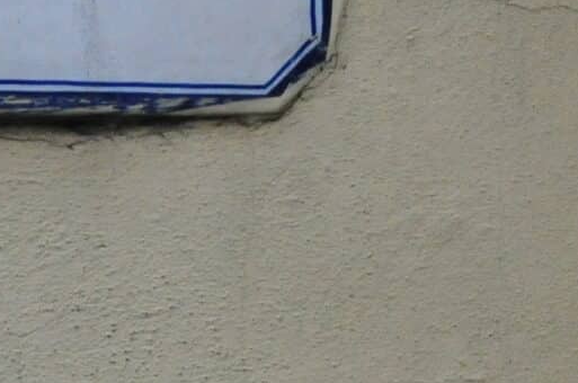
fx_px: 14407
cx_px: 261
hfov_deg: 2.3
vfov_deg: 1.5
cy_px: -271
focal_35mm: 899
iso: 1600
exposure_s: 1/250
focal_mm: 120
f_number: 8
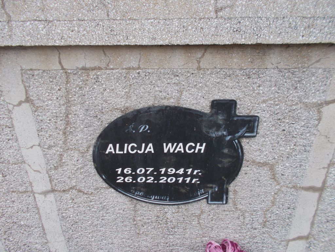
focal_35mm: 26
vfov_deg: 53.1
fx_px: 252
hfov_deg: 67.3
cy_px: 126
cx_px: 168
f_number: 3.2
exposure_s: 1/40
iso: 80
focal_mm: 4.6
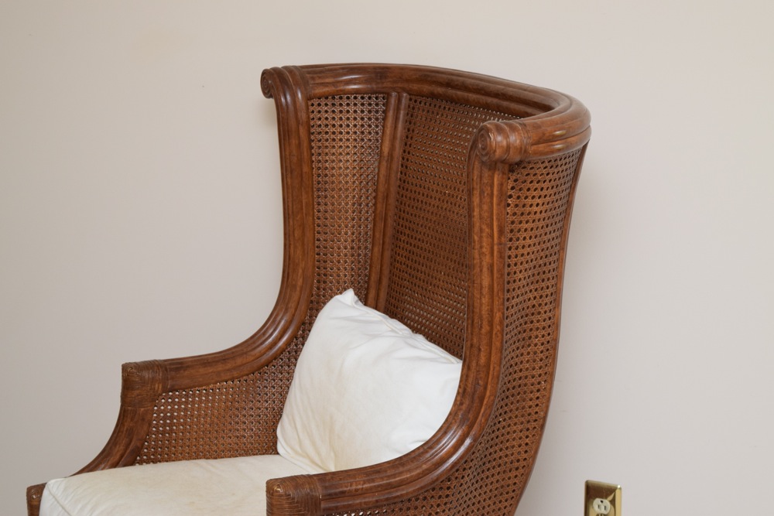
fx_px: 1677
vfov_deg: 17.5
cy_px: 258
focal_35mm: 78
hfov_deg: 26.0
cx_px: 387
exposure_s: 1/60
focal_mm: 52
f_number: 5.6
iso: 800
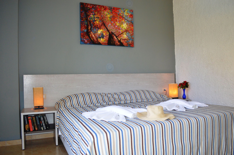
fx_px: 195
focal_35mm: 30
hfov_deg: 62.0
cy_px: 78
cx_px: 117
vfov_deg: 43.5
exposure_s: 1/200
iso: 400
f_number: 3.8
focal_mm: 20
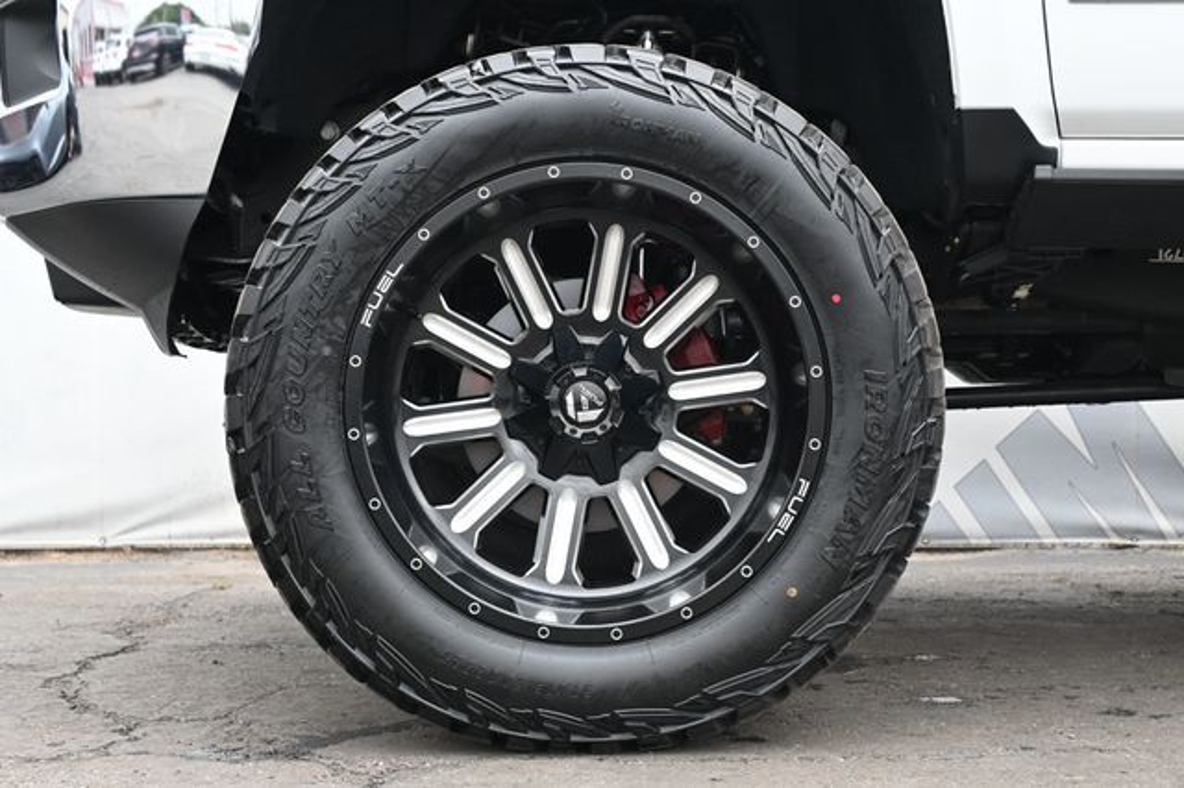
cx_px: 592
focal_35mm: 54
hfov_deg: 36.9
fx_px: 1775
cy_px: 394
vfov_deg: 25.0
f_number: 5.3
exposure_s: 1/125
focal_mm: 36
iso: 500
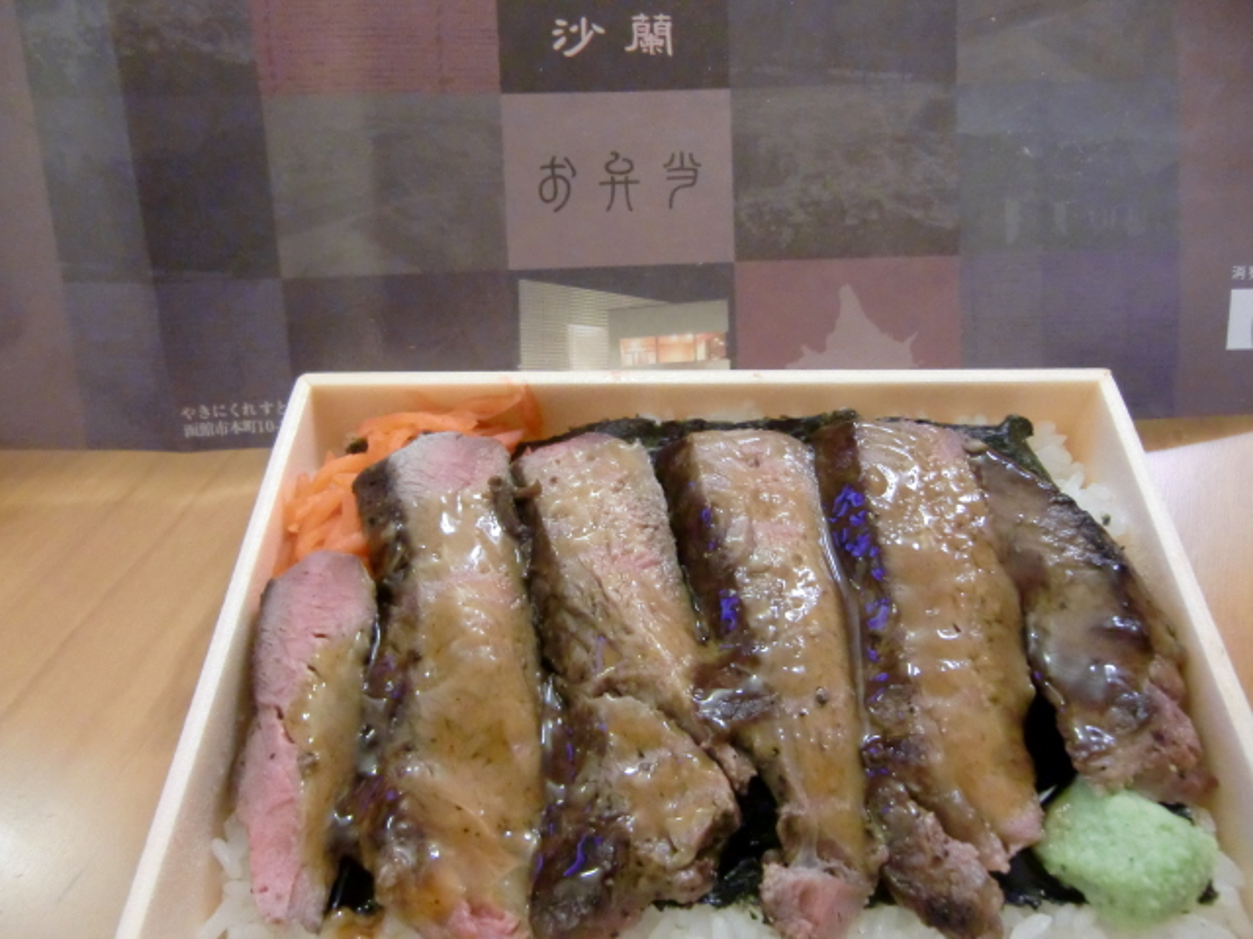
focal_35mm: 24
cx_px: 626
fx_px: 869
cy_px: 470
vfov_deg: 56.8
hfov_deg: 71.6
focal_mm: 4.3
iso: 800
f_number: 3.2
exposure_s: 1/40
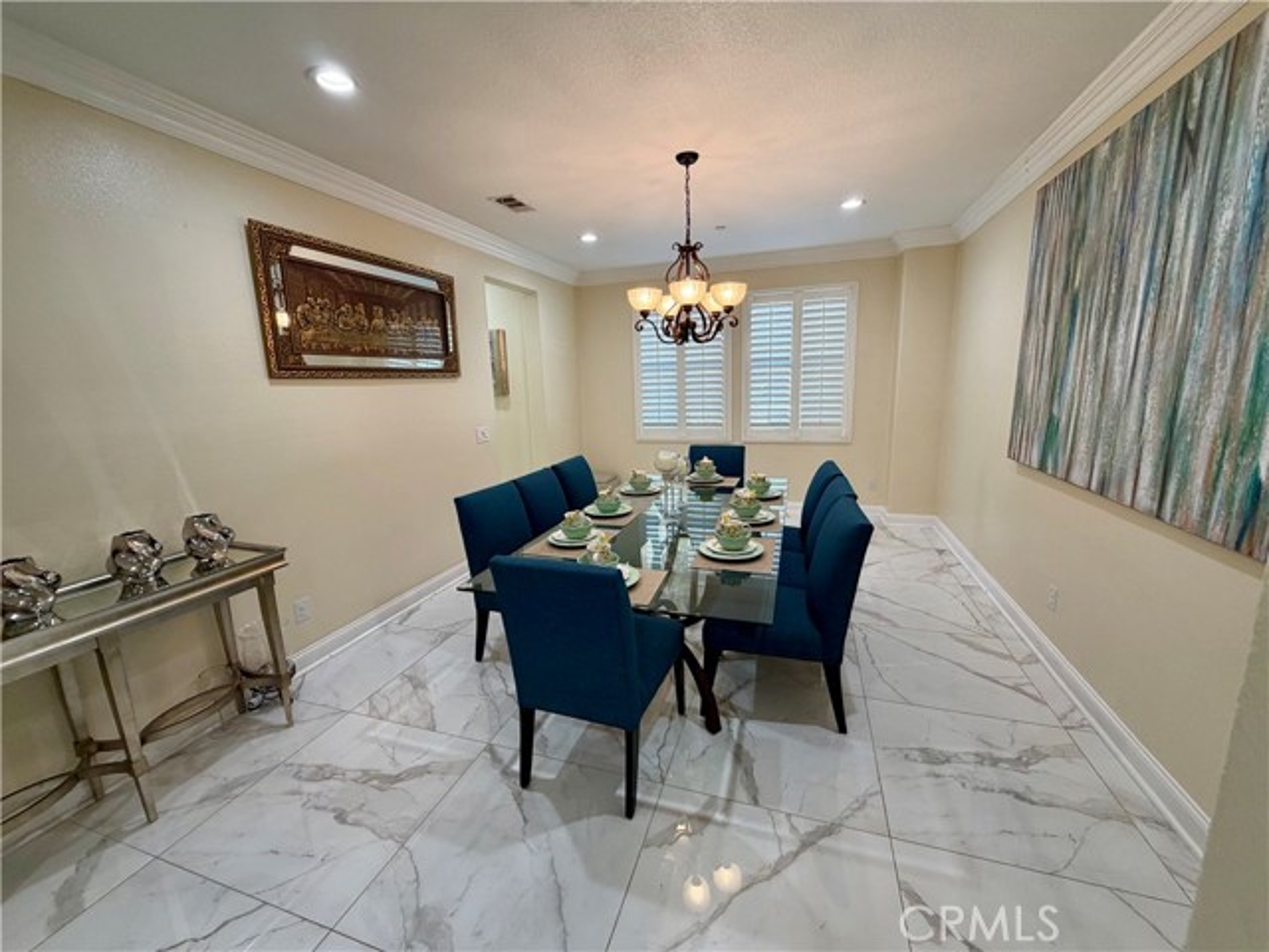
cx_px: 634
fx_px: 513
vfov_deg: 85.7
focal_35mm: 14
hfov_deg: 102.1
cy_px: 476
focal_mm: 2.22
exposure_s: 1/120
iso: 160
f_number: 2.2
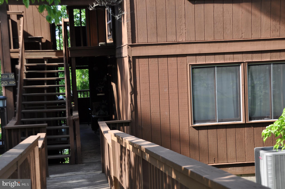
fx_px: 522
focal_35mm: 66
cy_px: 94
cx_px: 142
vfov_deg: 20.6
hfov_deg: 30.5
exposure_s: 1/160
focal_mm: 44
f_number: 6.3
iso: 200
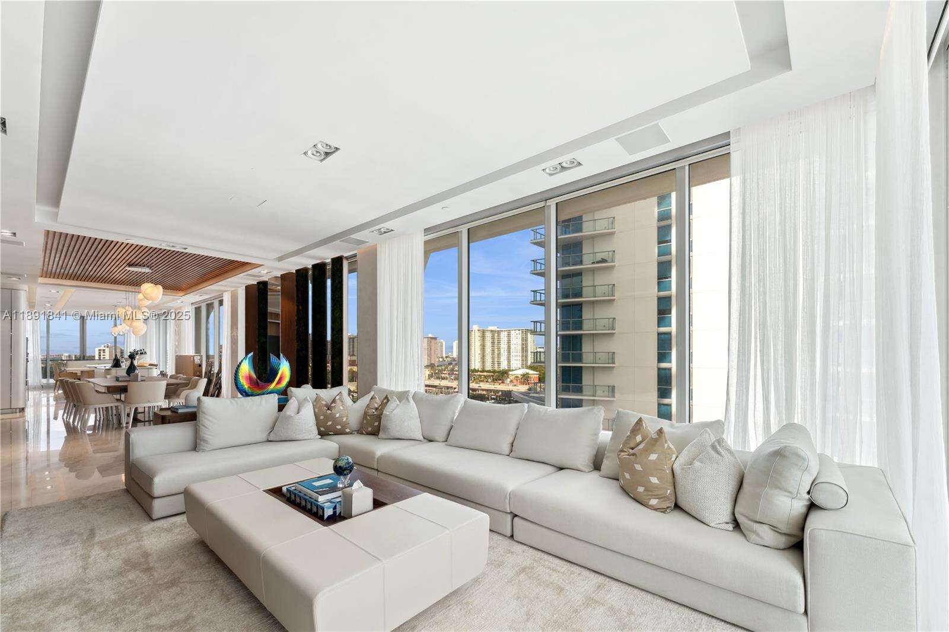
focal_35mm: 14
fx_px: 369
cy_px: 316
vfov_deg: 81.2
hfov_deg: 104.3
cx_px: 474
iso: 200
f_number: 9
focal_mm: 14
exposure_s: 1/125
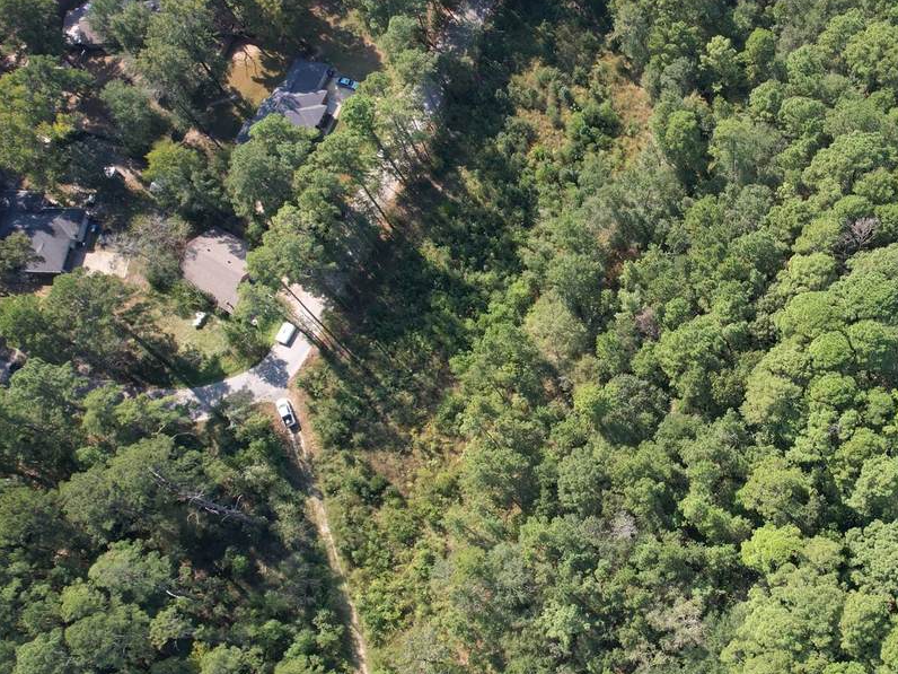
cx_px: 702
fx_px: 882
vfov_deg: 41.8
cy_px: 345
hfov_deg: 51.1
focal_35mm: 34
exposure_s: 1/500
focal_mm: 8.38
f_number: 2.8
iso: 100
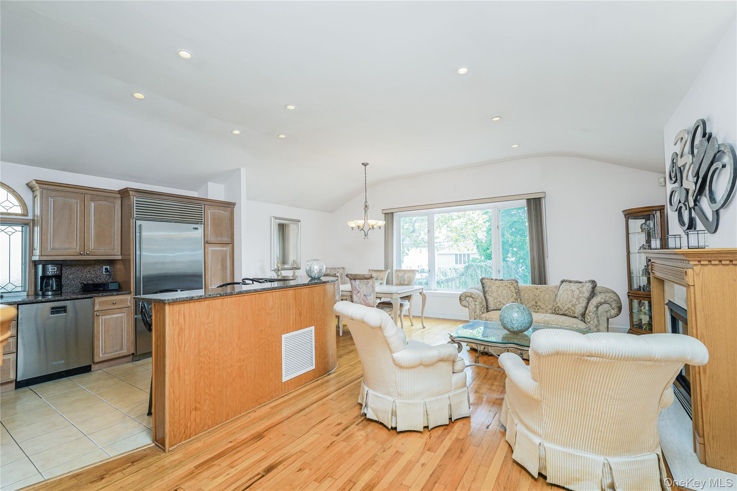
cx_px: 368
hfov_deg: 96.7
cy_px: 246
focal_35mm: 16
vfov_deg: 73.7
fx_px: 328
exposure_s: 1/40
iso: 100
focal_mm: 16
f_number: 4.5
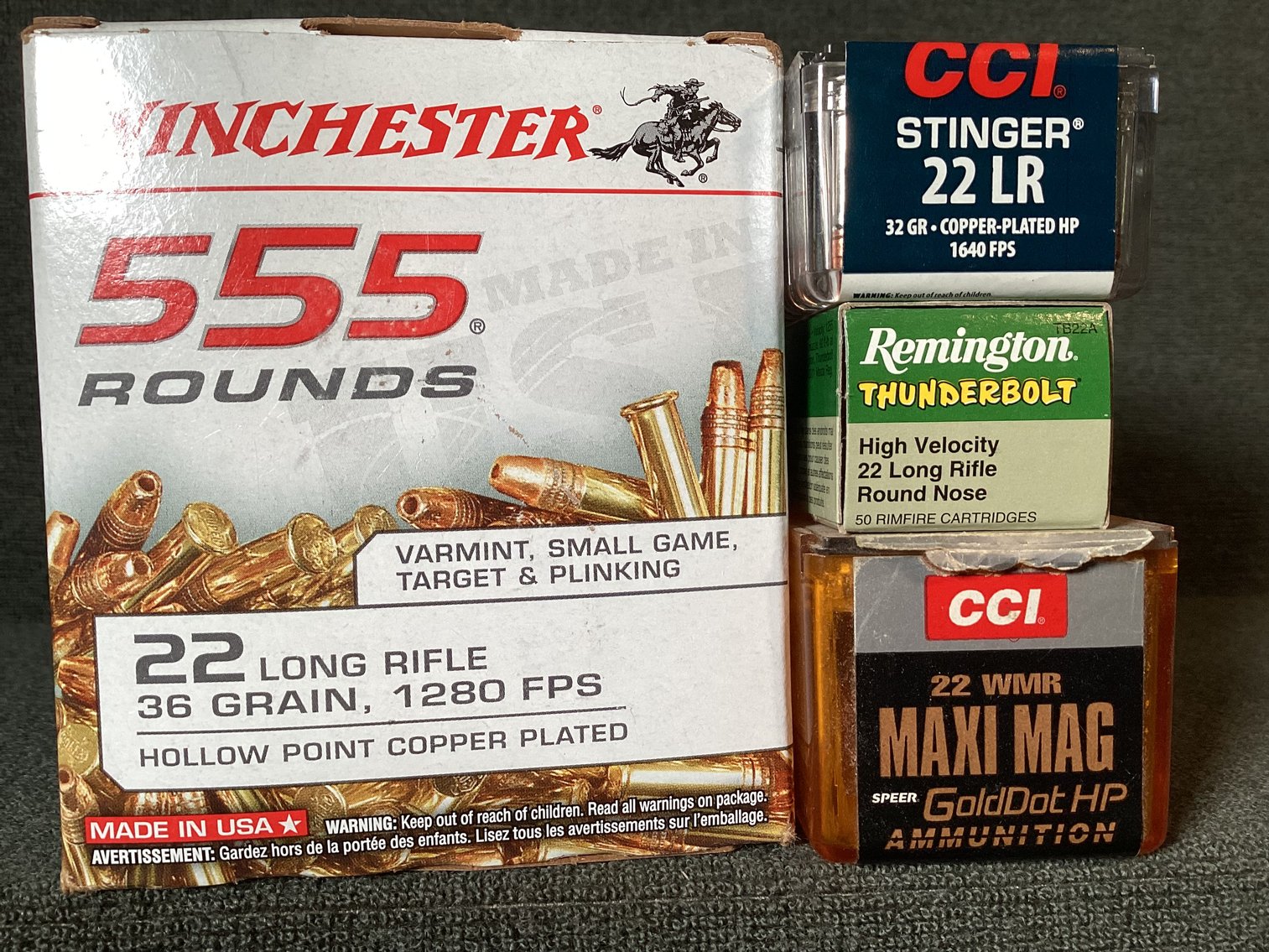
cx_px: 634
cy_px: 476
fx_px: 1137
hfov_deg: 58.3
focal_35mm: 31
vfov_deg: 45.4
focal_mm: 3.3
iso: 80
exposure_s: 1/100
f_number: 2.4
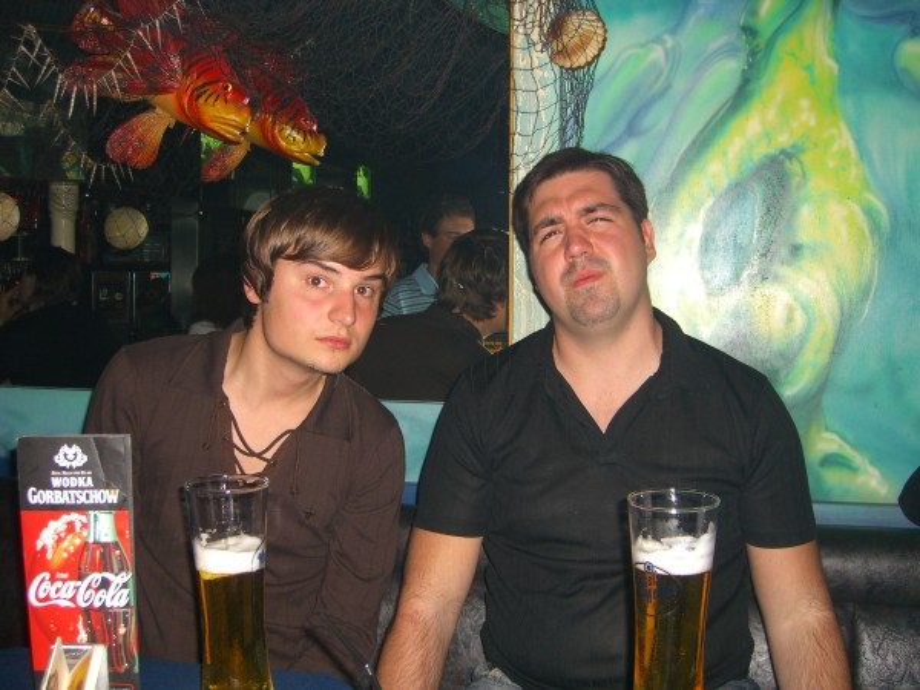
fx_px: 1010
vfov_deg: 37.7
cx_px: 460
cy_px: 345
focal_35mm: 38
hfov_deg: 49.0
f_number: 2.8
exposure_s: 1/60
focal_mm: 7.9
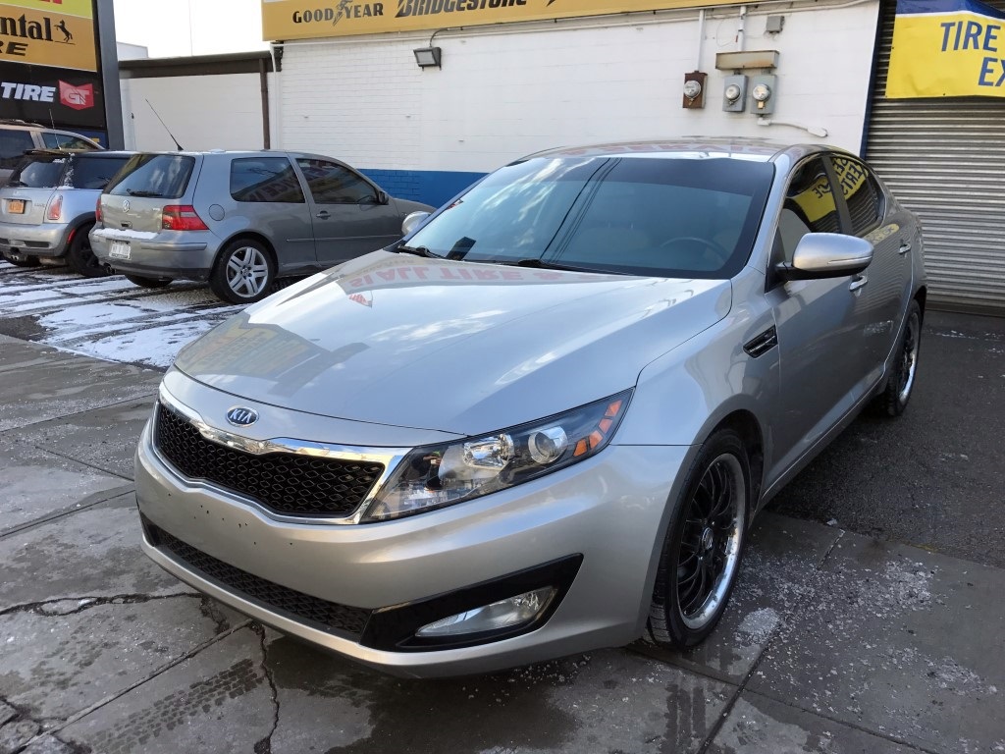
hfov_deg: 63.4
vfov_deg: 49.7
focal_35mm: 28
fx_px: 813
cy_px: 377
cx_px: 502
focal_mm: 3.99
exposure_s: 1/805
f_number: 1.8
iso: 20
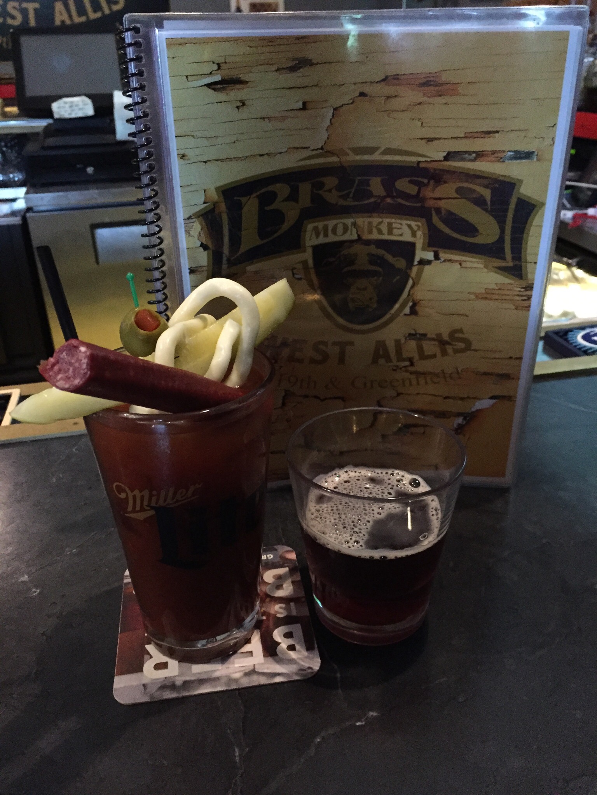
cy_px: 398
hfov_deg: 48.2
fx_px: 667
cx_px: 298
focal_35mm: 29
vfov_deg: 61.7
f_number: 2.2
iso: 400
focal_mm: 4.15
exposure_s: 1/15
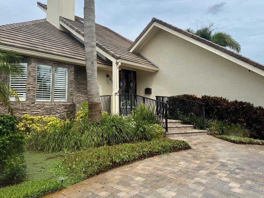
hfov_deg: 61.6
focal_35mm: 29
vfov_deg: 48.0
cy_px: 79
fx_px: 221
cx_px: 129
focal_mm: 6.76
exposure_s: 1/6173
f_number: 1.78
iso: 80
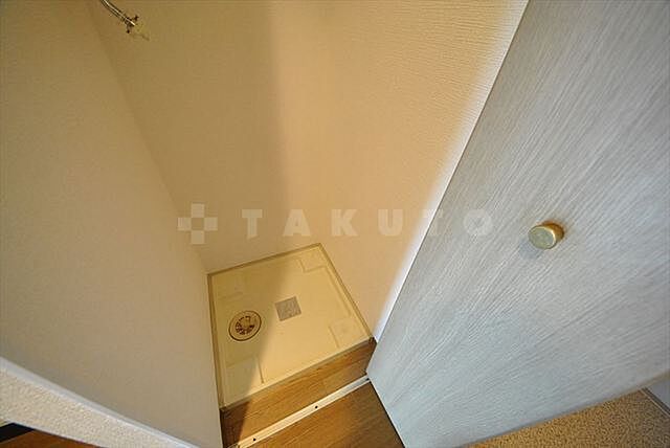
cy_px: 224
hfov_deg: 112.6
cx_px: 335
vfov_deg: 90.1
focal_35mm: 12
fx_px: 224
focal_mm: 8
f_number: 4.5
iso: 1250
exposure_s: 1/30
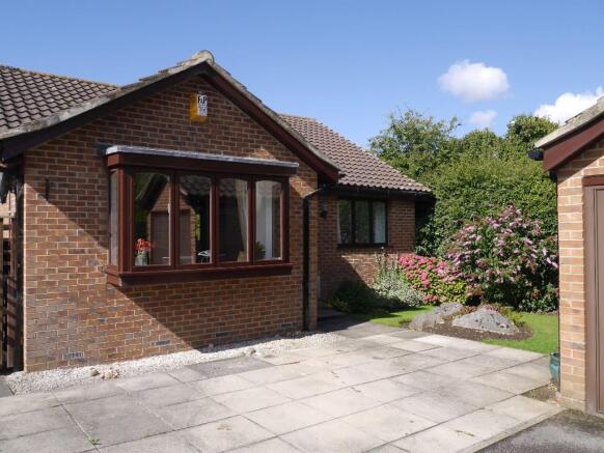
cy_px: 226
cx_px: 302
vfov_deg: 49.8
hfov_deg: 63.4
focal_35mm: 28
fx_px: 489
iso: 200
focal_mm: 14
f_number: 11
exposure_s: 1/160
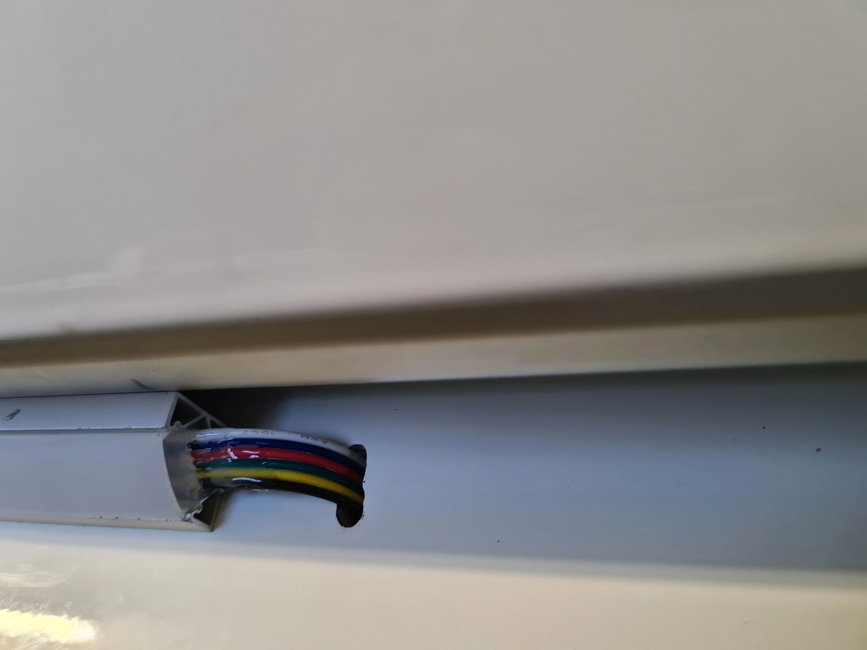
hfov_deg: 67.3
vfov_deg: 53.1
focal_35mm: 26
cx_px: 434
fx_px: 651
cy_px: 325
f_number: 1.8
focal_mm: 5.4
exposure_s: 1/25
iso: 500
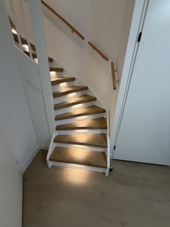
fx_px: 92
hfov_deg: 85.7
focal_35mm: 14
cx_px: 85
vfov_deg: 102.1
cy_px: 114
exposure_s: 1/84
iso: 320
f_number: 2.2
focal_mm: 2.22
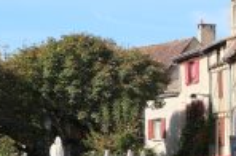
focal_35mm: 192
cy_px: 113
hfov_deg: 10.7
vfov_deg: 7.1
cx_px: 129
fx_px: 1256
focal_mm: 39
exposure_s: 1/350
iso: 320
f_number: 8
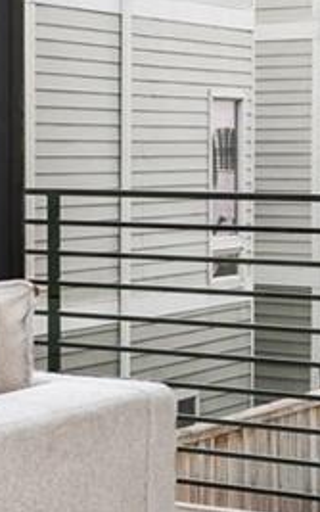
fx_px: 1743
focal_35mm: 125
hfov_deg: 6.8
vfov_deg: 16.6
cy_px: 152
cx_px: -1129
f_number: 9
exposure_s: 1.3
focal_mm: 16
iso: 200
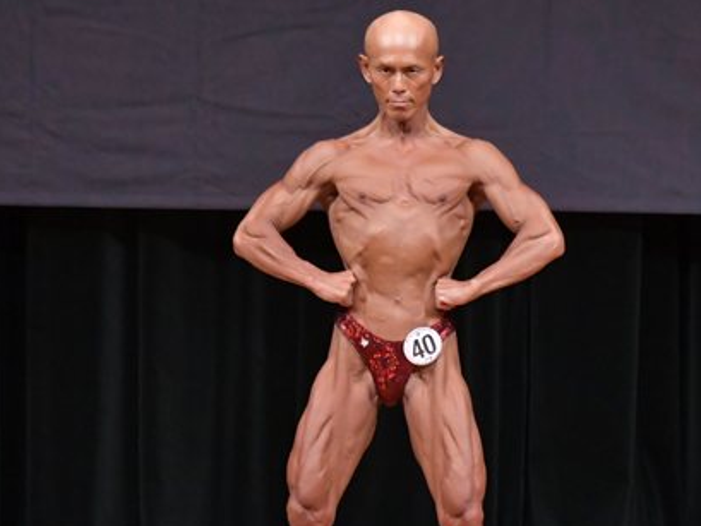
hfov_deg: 4.3
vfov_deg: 3.2
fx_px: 9399
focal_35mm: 464
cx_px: 436
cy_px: 305
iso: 5000
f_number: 5.6
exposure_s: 1/400
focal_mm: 170
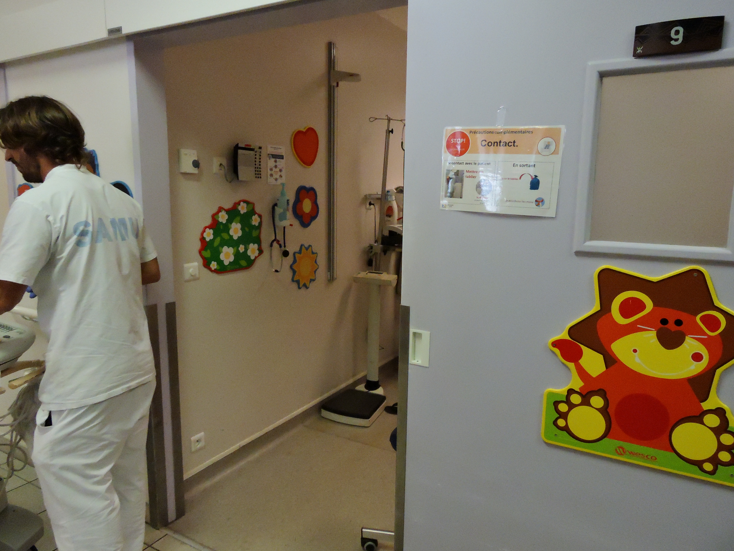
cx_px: 367
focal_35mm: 24
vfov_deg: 56.8
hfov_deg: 71.6
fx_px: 509
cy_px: 276
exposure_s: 1/125
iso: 1600
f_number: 3.3
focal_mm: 4.3
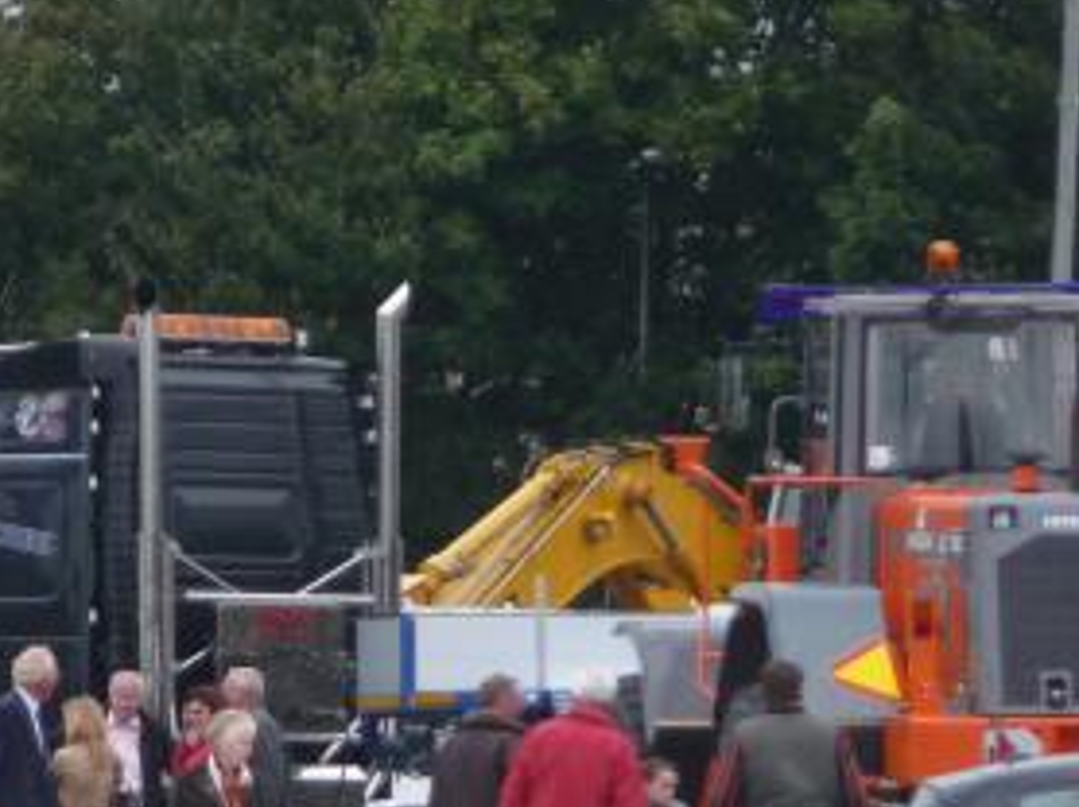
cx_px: -50
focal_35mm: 605
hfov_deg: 3.3
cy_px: 780
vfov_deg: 2.5
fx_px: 18842
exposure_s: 1/125
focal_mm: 47
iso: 160
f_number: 4.9
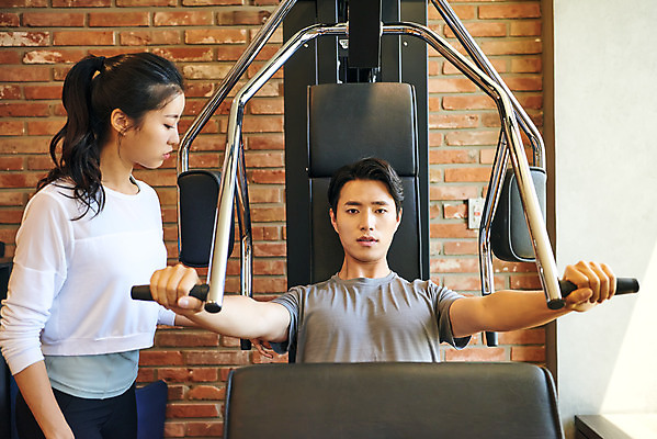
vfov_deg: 33.4
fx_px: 730
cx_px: 328
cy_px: 220
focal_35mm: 40
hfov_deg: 48.4
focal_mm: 40
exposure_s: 1/250
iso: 800
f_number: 2.8
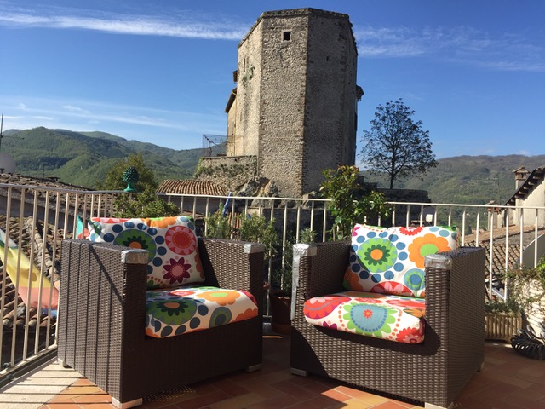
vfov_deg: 48.2
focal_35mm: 29
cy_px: 204
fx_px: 457
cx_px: 272
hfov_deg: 61.7
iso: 32
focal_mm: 4.15
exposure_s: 1/1582
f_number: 2.2
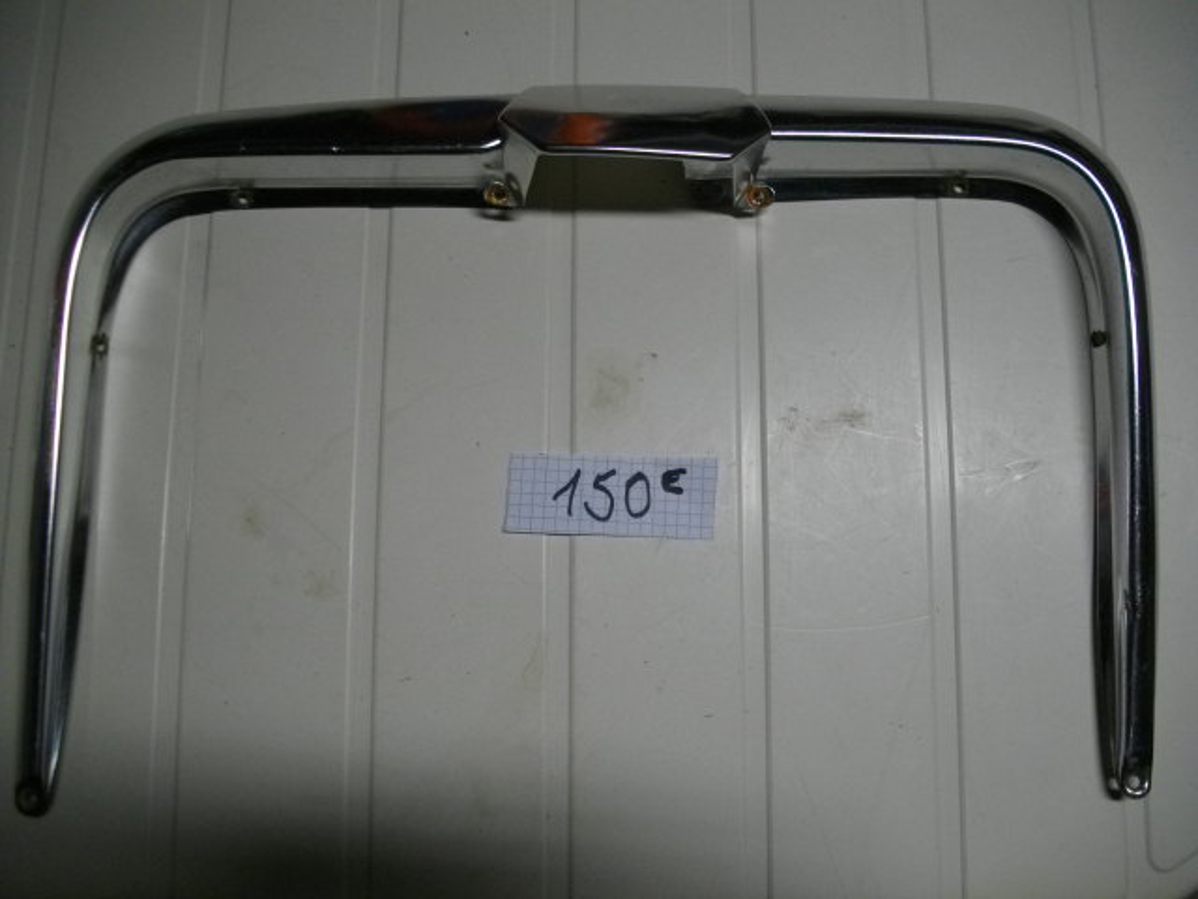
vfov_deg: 45.4
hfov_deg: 58.4
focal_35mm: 31
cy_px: 450
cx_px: 599
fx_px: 1073
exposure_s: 1/50
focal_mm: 5.7
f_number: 2.9
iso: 200
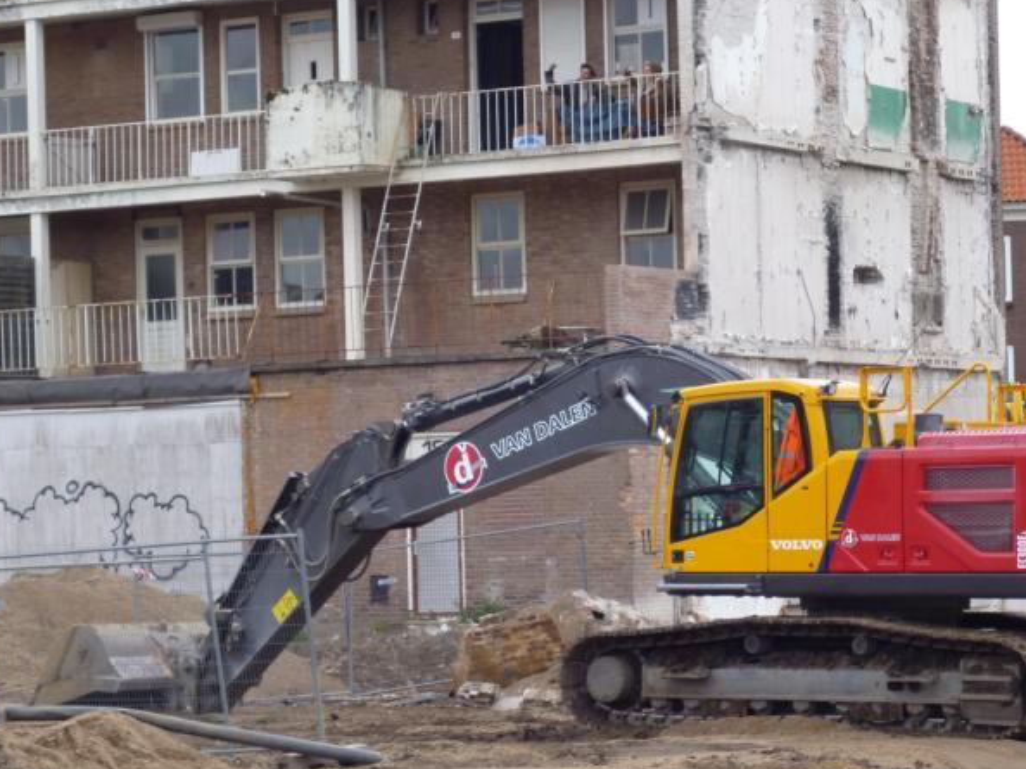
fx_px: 3911
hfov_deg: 14.9
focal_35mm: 132
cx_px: 587
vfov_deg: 11.2
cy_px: 479
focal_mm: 17.5
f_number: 6.2
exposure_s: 1/125
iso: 160
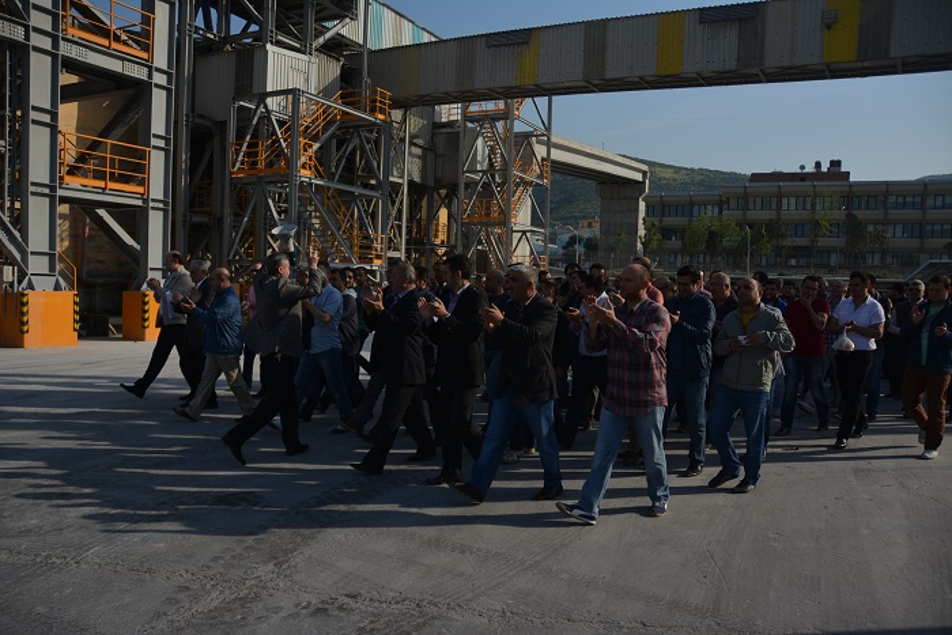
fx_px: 714
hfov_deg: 67.4
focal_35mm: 27
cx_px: 476
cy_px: 318
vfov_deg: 47.9
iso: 100
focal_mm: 18
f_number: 3.5
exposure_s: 1/3000
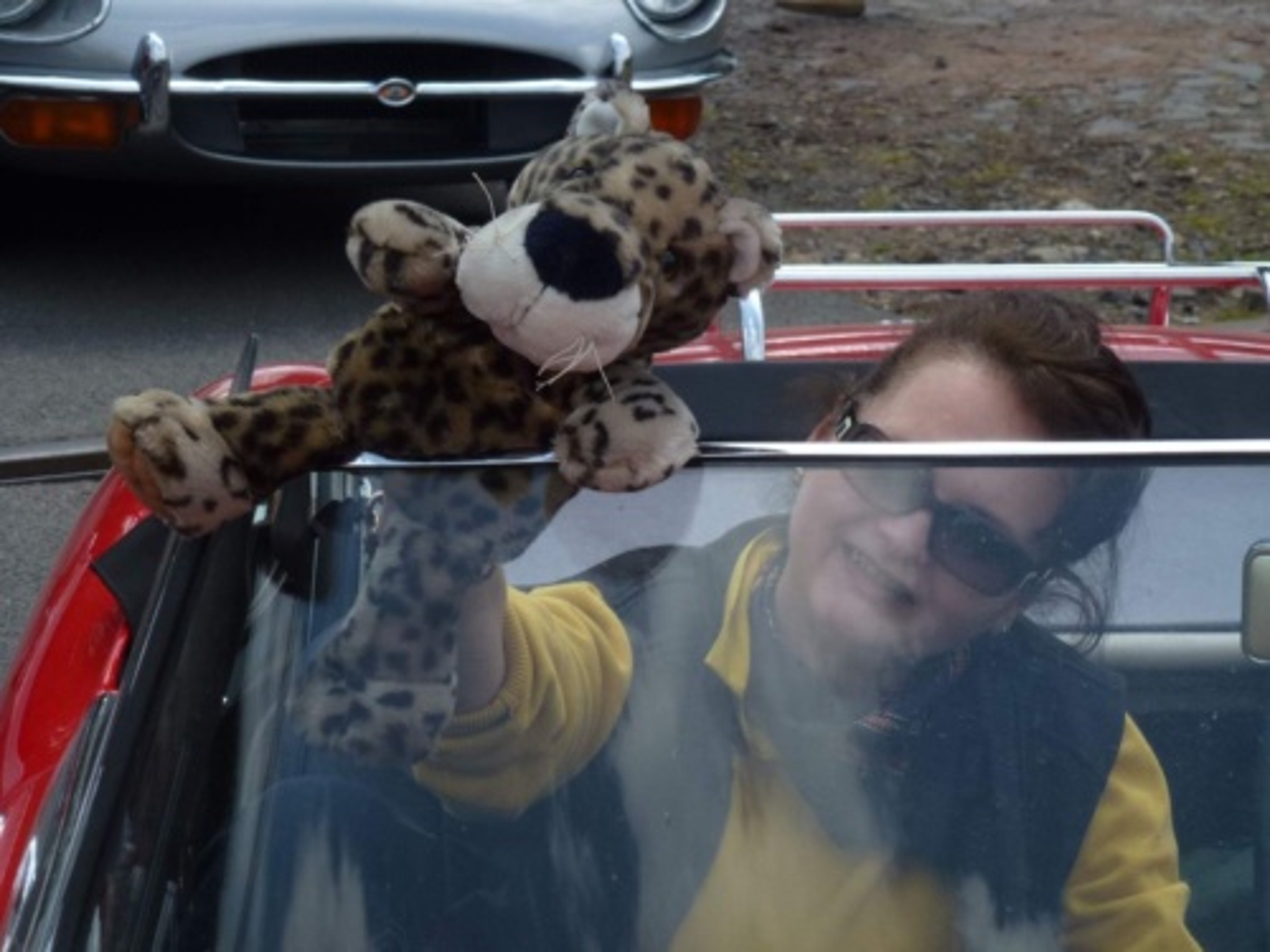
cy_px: 476
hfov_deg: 17.4
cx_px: 635
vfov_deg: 13.1
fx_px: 4146
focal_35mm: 113
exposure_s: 1/400
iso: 100
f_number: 5.1
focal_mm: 20.2
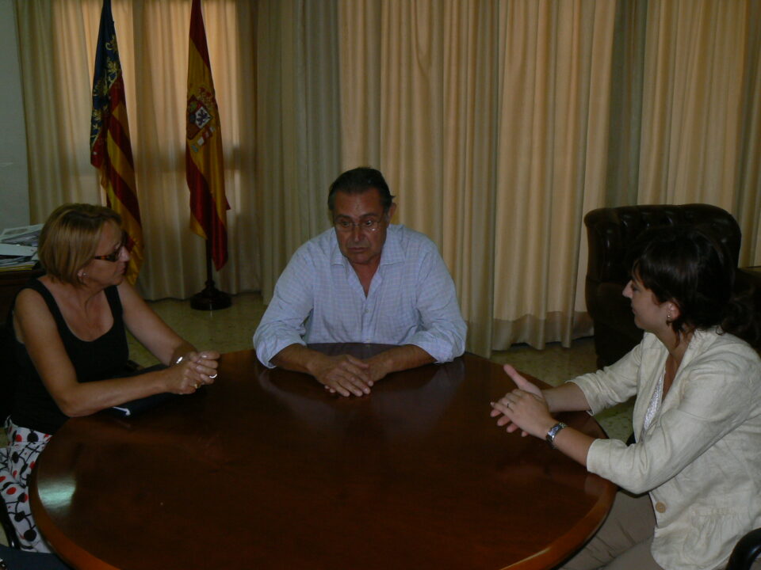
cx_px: 380
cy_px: 285
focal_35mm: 36
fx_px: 791
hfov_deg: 51.4
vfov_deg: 39.7
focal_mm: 6
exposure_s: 1/30
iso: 100
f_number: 7.1
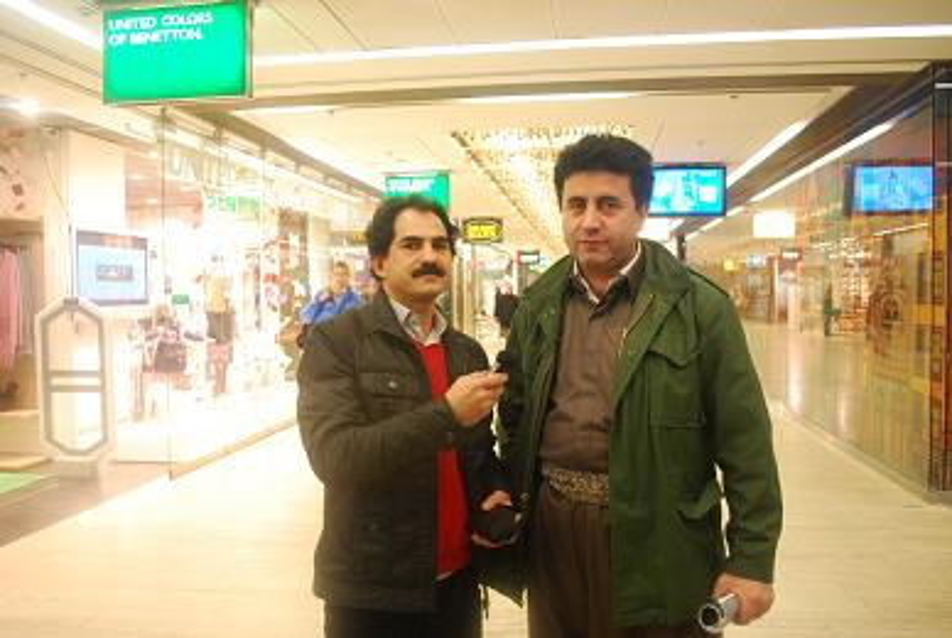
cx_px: 476
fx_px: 795
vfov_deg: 43.7
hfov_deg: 61.9
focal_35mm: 30
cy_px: 319
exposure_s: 1/30
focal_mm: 20
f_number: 3.8
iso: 900
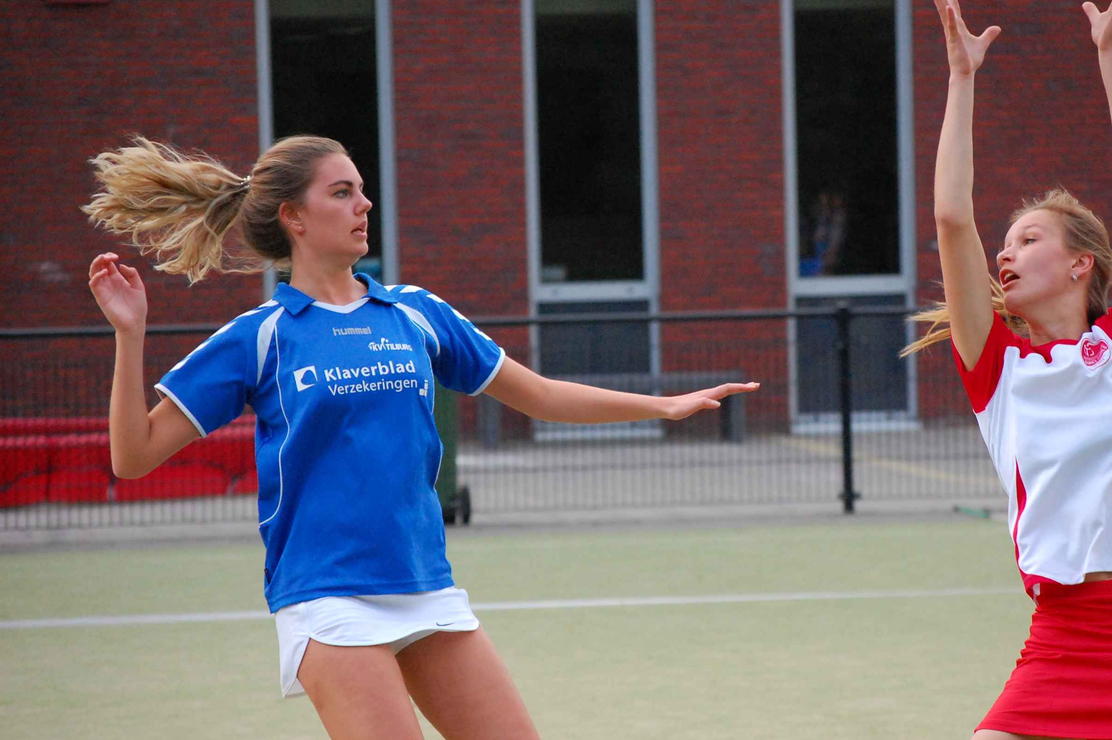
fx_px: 6203
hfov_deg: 10.2
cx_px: 673
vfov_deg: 6.8
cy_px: 363
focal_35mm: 201
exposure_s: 1/640
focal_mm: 110
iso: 1600
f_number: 5
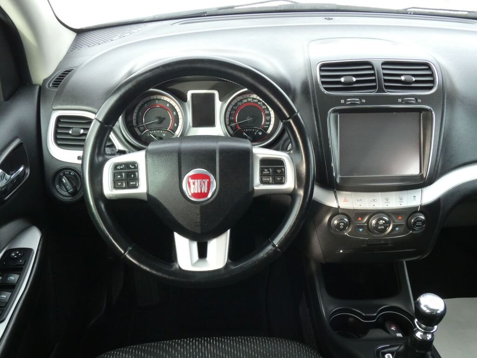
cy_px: 179
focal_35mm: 33
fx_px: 455
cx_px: 238
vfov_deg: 42.9
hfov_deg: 55.4
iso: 500
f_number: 5.6
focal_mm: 6
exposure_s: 1/80
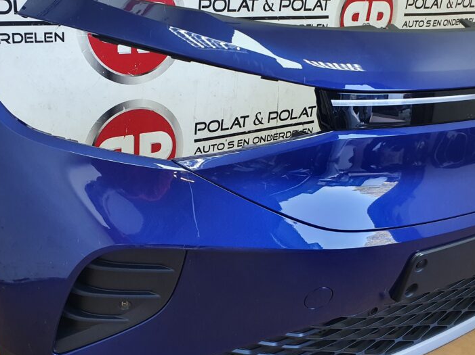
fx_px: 521
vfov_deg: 37.5
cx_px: 211
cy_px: 216
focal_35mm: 38
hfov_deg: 48.9
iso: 250
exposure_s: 1/100
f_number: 2.4
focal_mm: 4.32
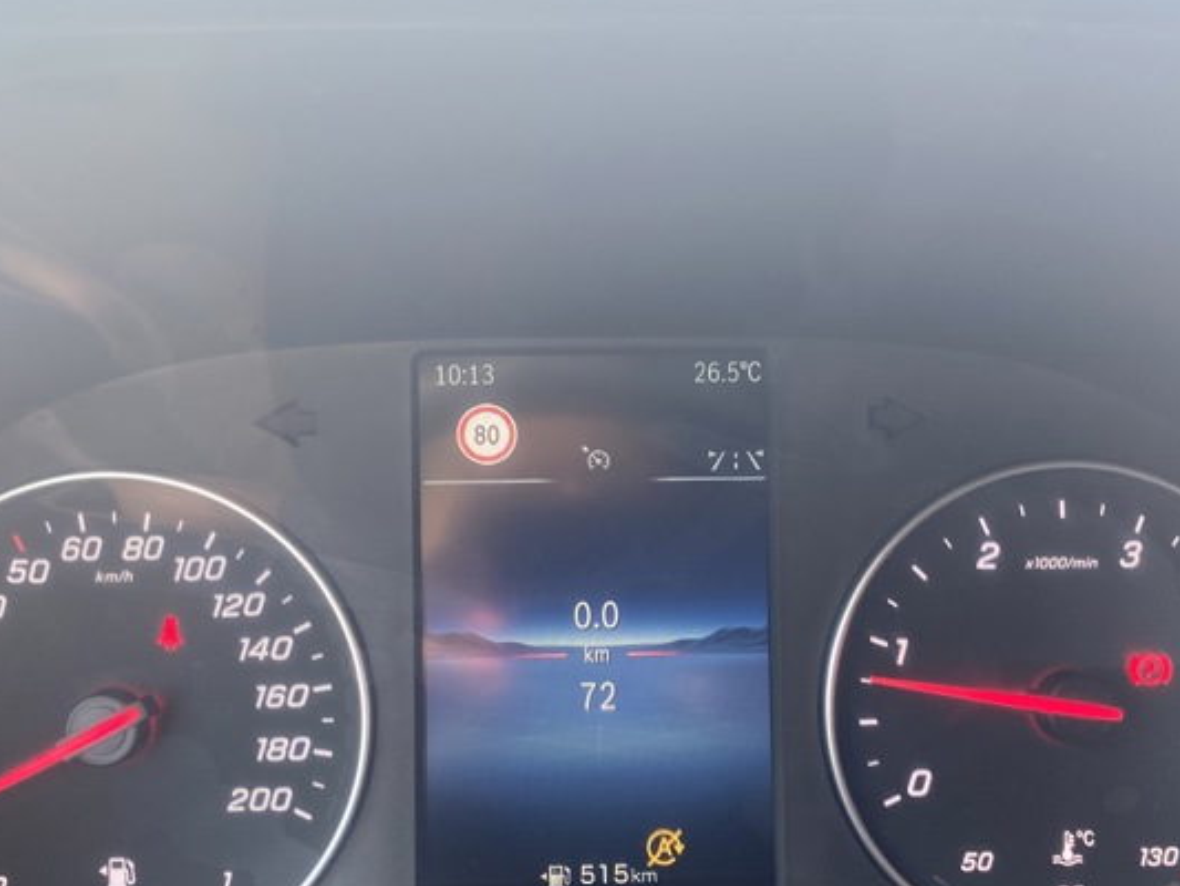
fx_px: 1330
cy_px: 527
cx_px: 587
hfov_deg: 47.9
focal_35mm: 39
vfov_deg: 36.7
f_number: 1.8
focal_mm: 4.25
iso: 80
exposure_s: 1/84
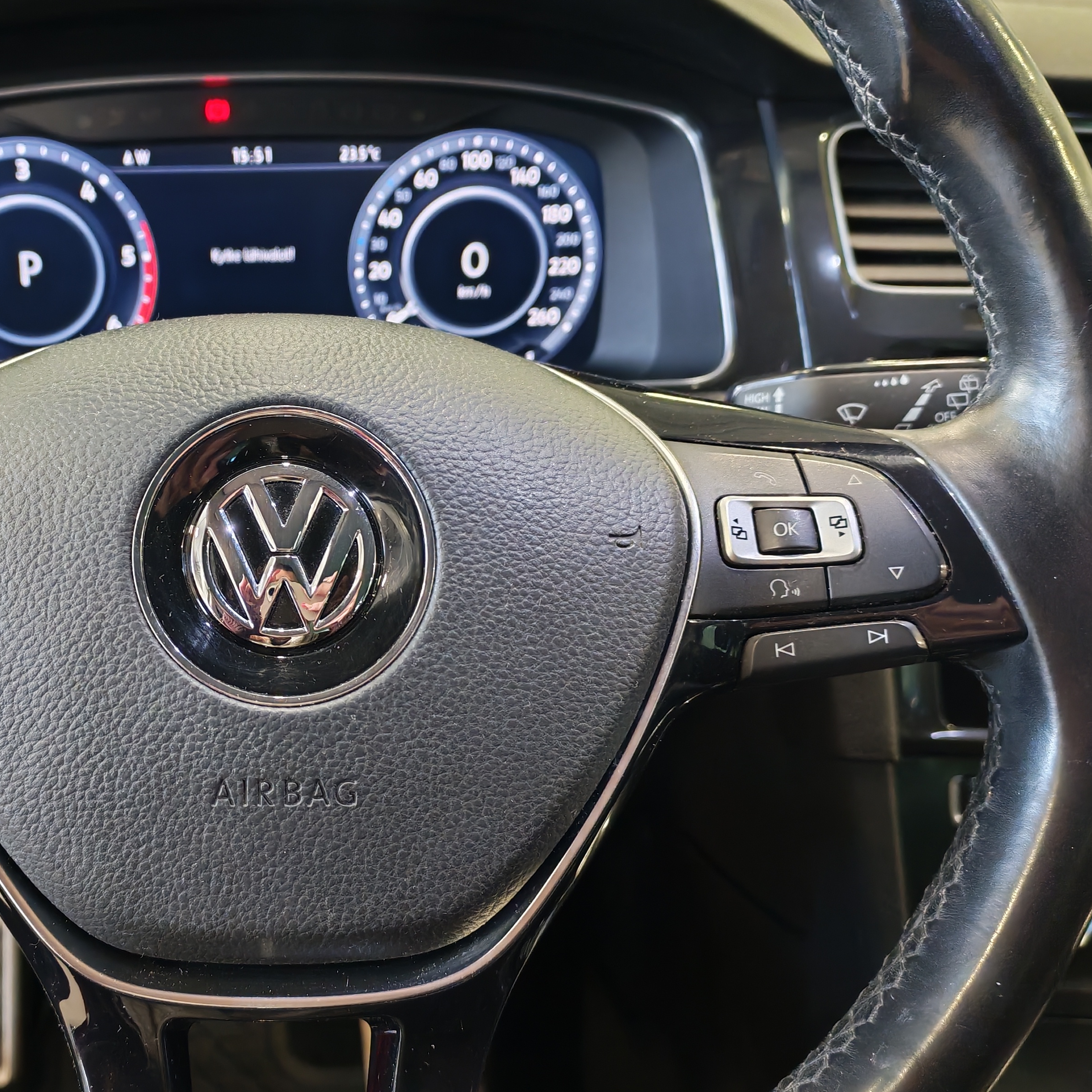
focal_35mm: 41
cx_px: 274
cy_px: 537
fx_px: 1463
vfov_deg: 40.9
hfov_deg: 39.8
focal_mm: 6.12
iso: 800
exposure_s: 1/50
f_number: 1.9
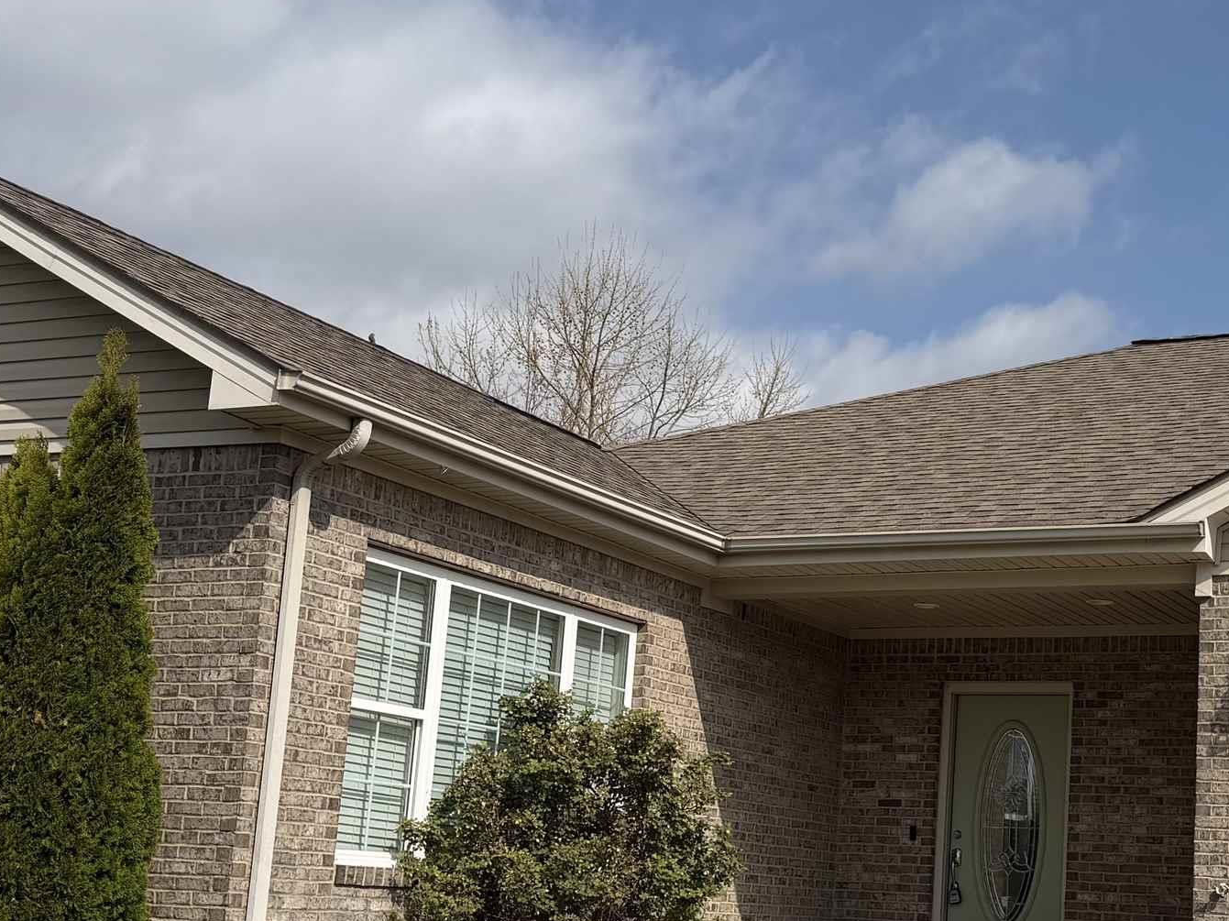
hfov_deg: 34.2
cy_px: 579
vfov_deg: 26.5
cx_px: 917
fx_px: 1952
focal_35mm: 55
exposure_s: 1/7353
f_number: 1.78
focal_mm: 6.76
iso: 80
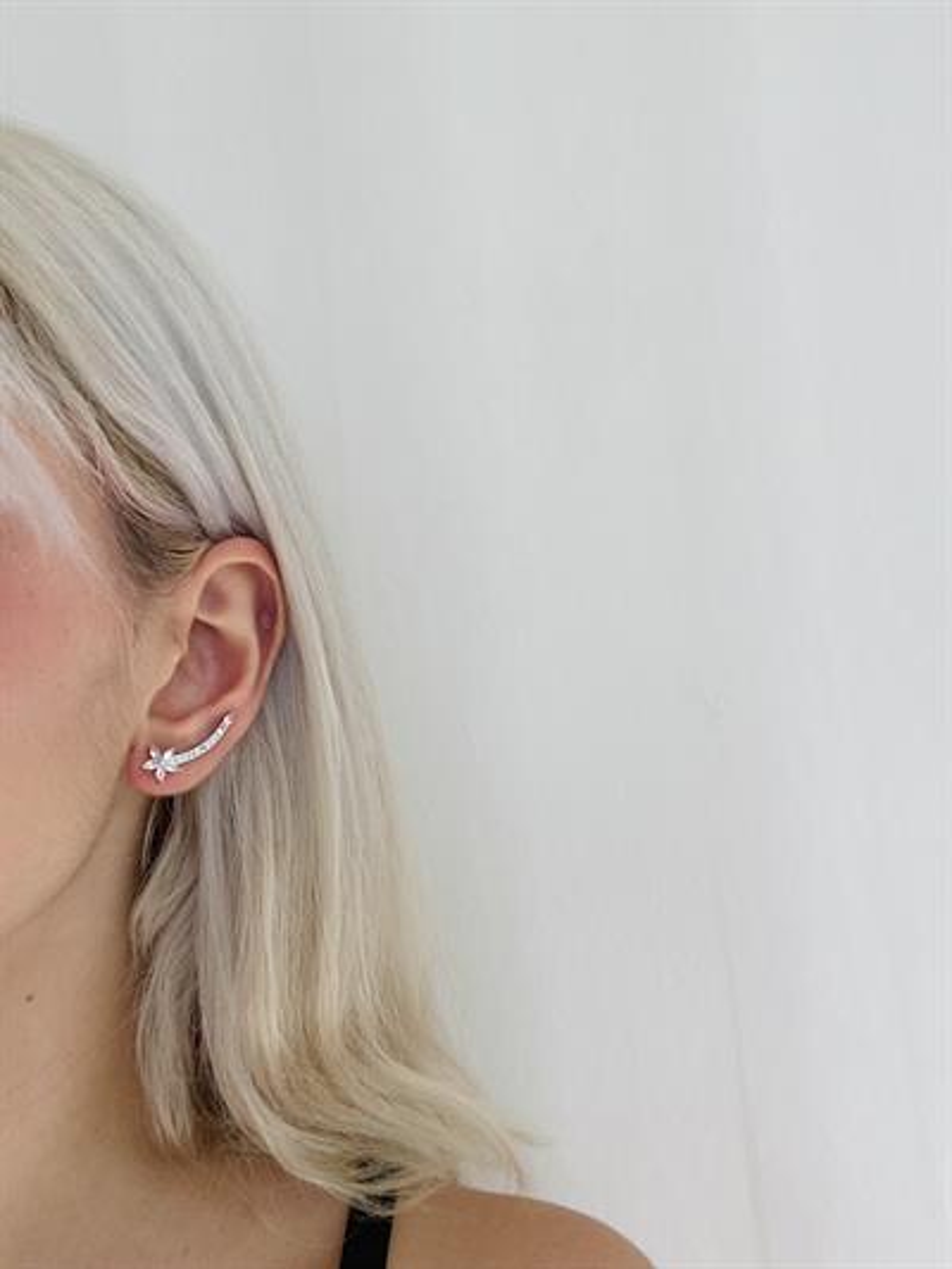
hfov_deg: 46.8
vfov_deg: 60.0
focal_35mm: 30
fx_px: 1100
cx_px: 476
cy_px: 634
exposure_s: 1/122
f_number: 2.2
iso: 25
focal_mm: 2.71
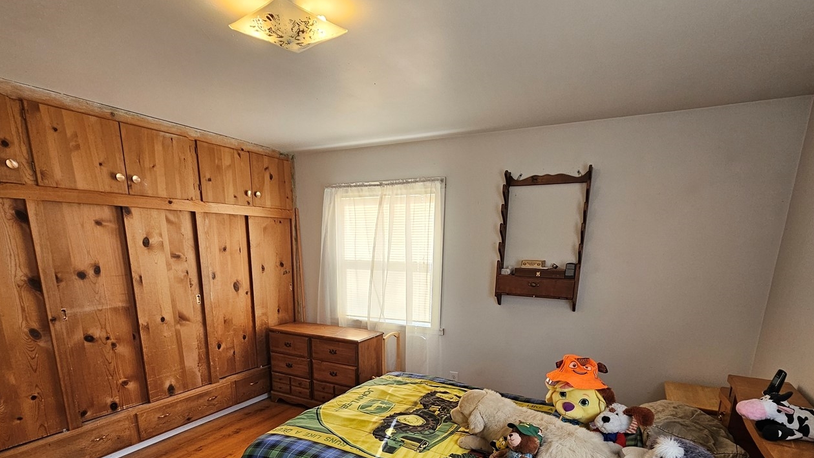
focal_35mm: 18
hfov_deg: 92.7
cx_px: 398
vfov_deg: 57.8
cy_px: 344
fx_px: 388
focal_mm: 2.2
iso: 160
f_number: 2.2
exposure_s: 1/77
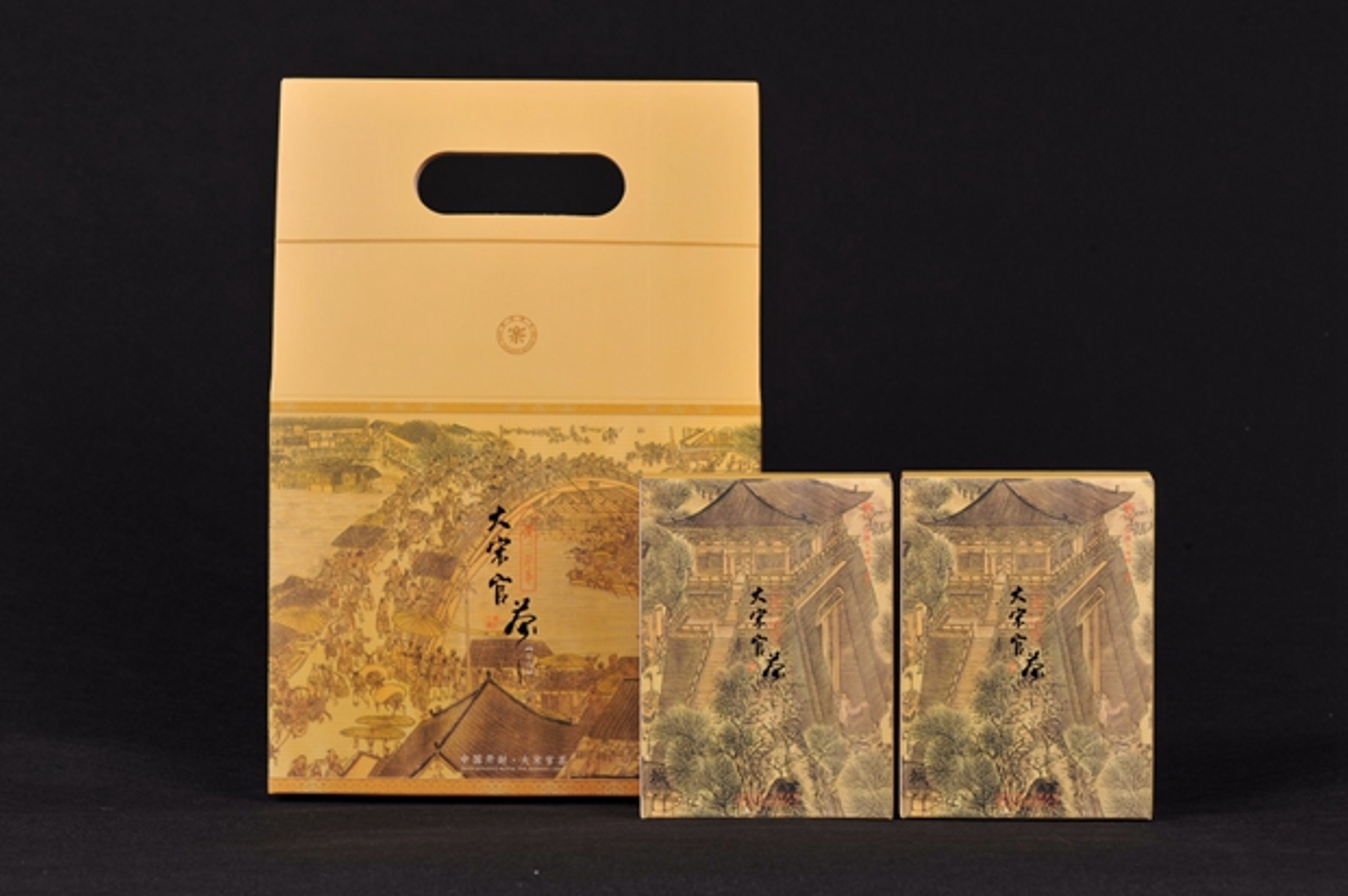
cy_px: 448
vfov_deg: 13.0
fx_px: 3927
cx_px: 674
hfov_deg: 19.5
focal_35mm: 105
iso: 200
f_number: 11
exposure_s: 1/160
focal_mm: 105
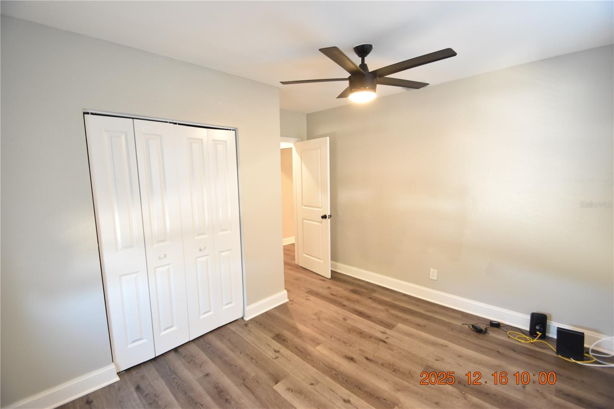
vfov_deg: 77.3
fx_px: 256
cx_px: 307
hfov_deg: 100.4
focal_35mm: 15
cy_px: 204
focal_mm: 10
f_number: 3.5
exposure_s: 1/20
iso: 800
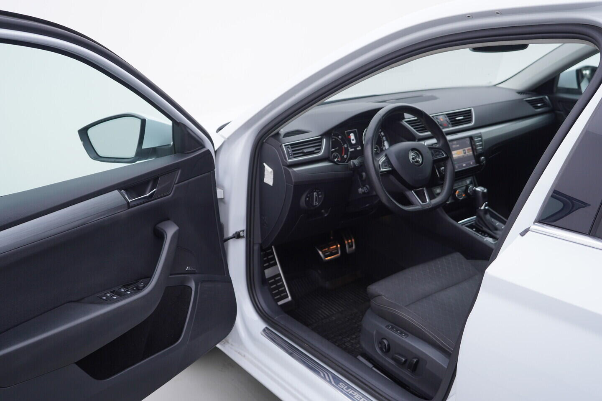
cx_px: 301
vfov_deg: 36.9
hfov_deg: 53.1
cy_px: 200
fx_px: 602
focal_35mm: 36
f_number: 3.5
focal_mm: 24
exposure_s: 1/60
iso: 125
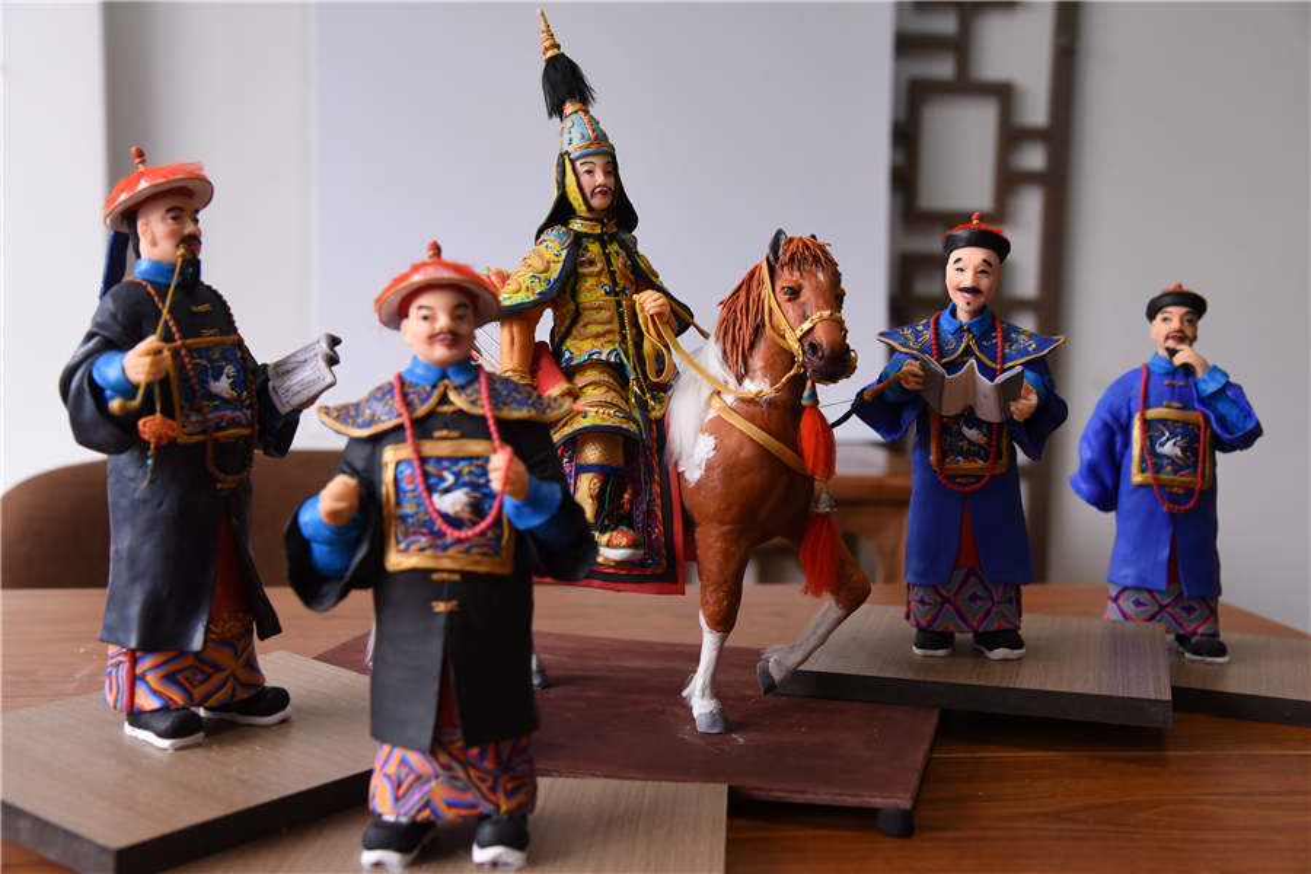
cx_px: 656
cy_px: 437
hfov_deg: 44.5
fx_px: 1602
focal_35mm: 44
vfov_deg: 30.5
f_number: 6.3
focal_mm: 44
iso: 2000
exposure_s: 1/160
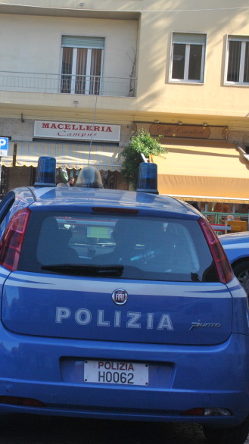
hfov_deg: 13.5
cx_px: 2
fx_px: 1034
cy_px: 205
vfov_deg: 24.2
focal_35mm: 88
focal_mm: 32
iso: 400
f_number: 8
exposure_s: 1/250
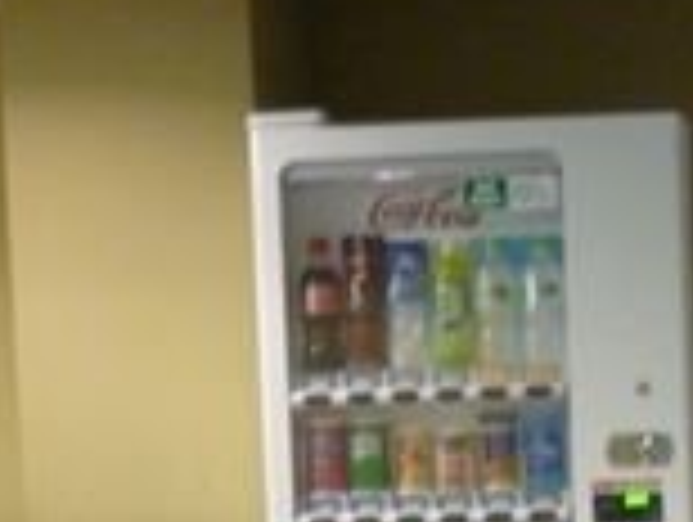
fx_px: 2326
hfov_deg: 16.7
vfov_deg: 12.3
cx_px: 634
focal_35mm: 116
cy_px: 742
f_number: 3.1
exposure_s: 1/8
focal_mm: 5
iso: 400
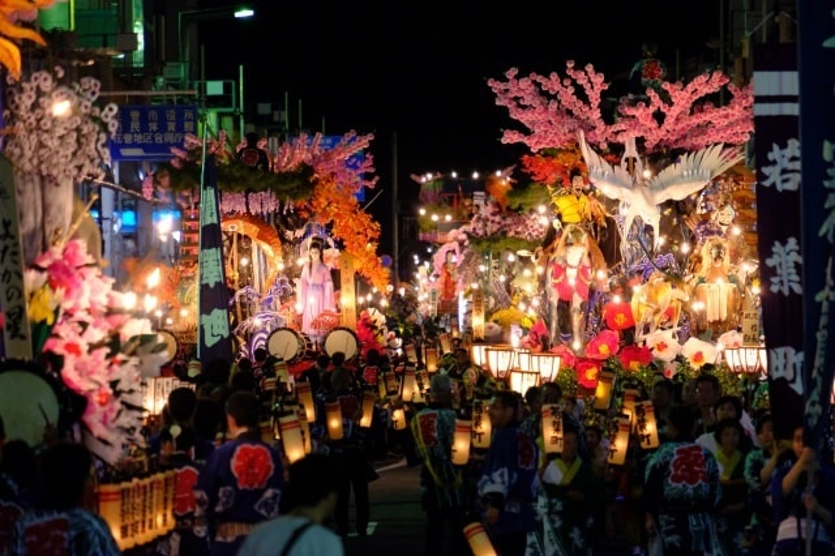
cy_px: 278
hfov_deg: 6.9
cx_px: 418
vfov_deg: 4.6
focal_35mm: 300
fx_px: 6954
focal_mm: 200
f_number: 4.8
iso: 5000
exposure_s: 1/150
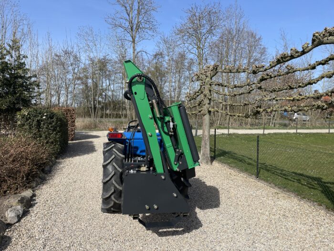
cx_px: 167
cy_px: 126
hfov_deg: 67.3
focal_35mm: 26
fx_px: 251
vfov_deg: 53.1
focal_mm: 4.2
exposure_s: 1/3205
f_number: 1.6
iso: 32
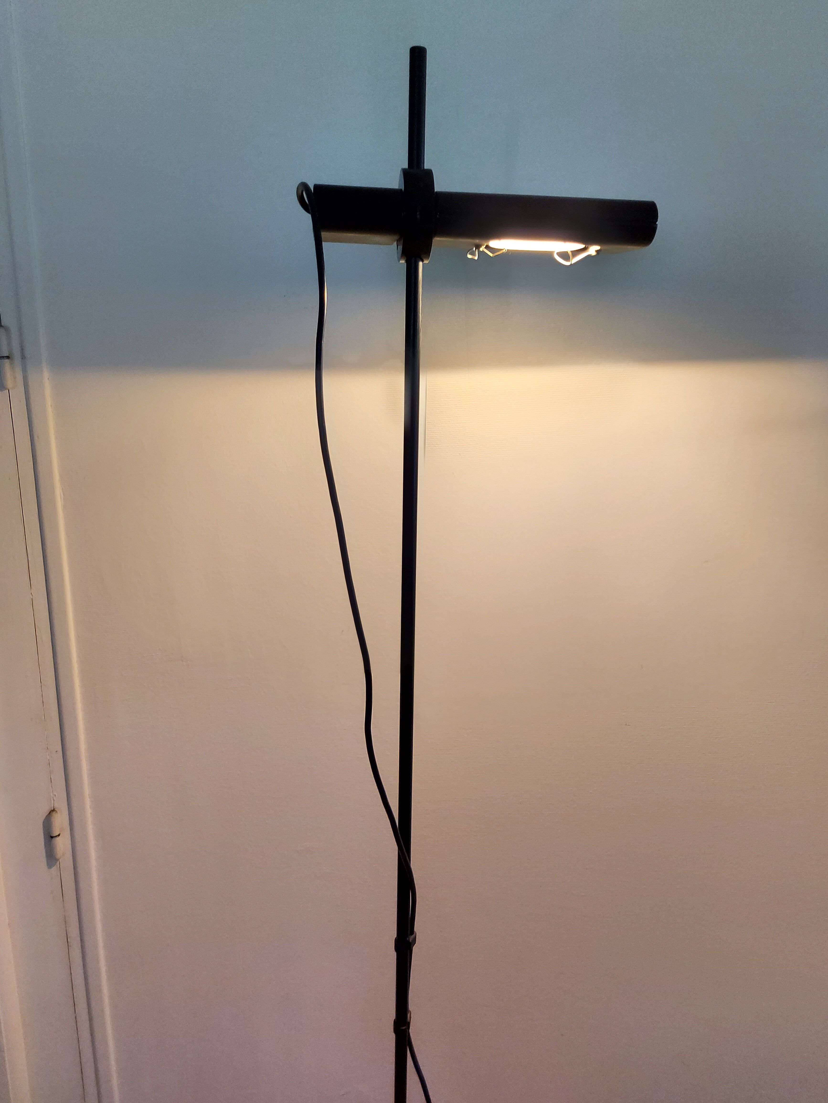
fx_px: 765
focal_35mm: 24
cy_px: 552
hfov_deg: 56.8
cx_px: 414
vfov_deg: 71.6
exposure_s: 1/120
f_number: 1.8
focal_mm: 5.23
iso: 160
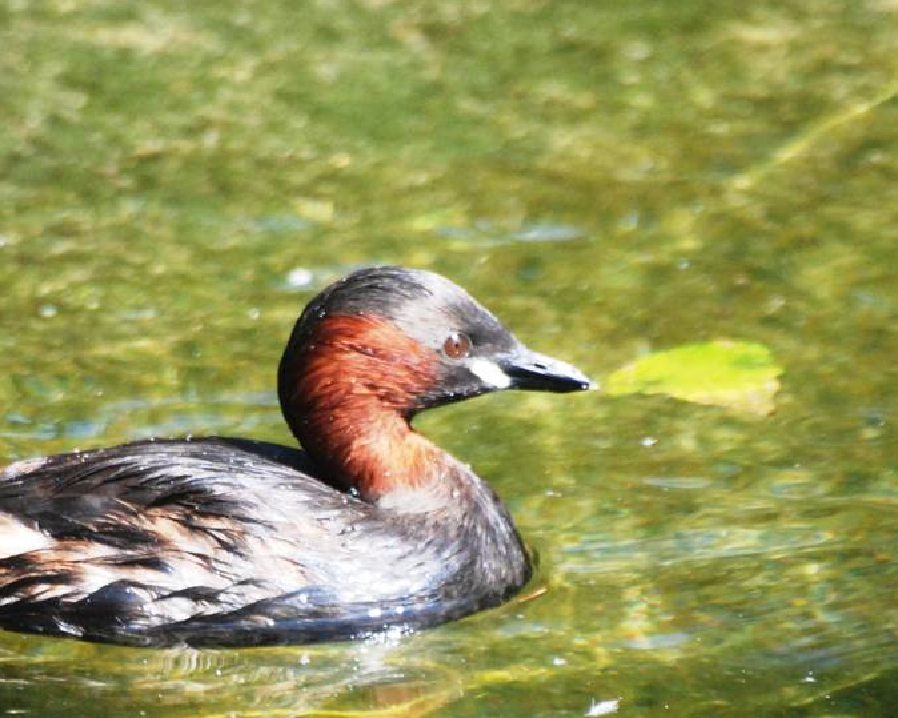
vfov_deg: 1.5
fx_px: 26680
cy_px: 519
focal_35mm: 1004
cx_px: 361
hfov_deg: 1.9
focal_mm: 300
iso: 1000
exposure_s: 1/640
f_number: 5.6
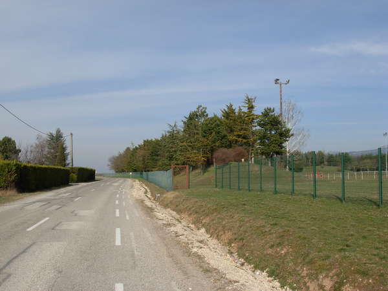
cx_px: 194
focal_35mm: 38
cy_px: 146
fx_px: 426
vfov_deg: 37.7
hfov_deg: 49.0
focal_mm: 6.3
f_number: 4.9
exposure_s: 1/645
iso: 79
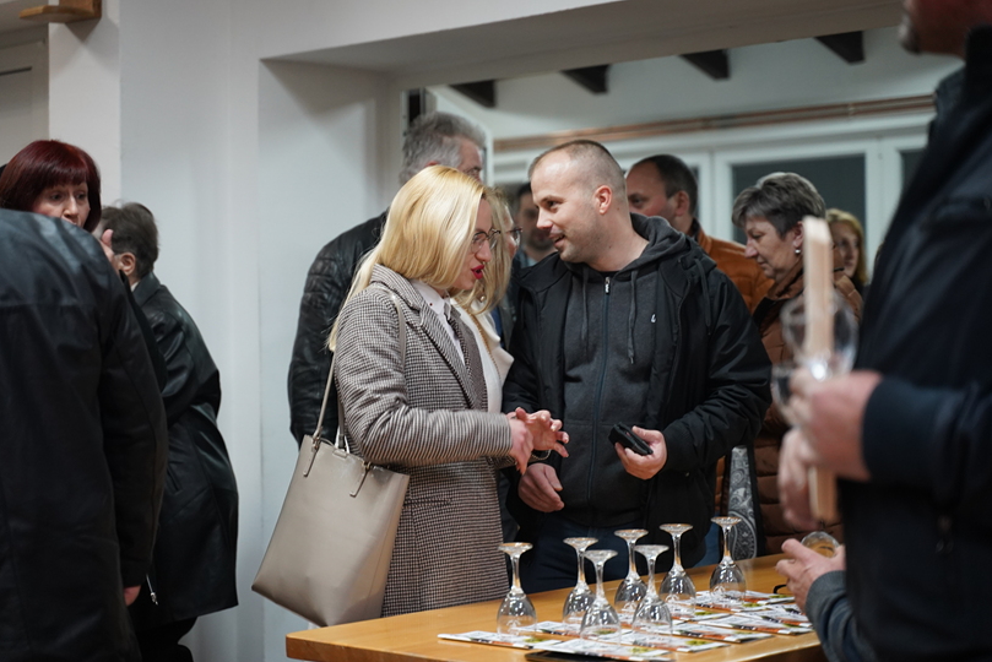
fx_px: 2095
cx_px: 492
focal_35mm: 76
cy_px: 333
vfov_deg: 18.0
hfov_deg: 26.6
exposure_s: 1/125
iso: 2000
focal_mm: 75
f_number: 2.8
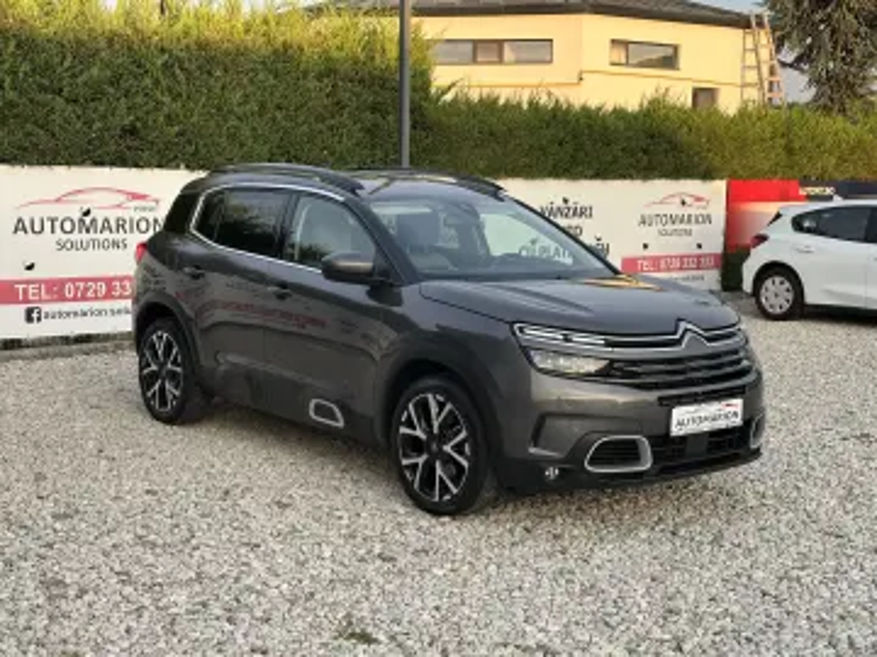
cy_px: 328
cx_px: 438
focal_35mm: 48
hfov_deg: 39.7
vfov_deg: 30.3
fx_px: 1216
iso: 64
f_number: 1.78
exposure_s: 1/389
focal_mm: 6.86
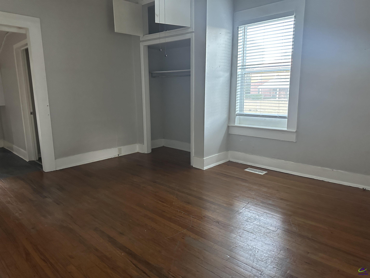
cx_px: 185
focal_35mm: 24
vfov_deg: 56.8
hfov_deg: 71.6
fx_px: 257
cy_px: 139
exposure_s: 1/60
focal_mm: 6.86
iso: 800
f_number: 1.78
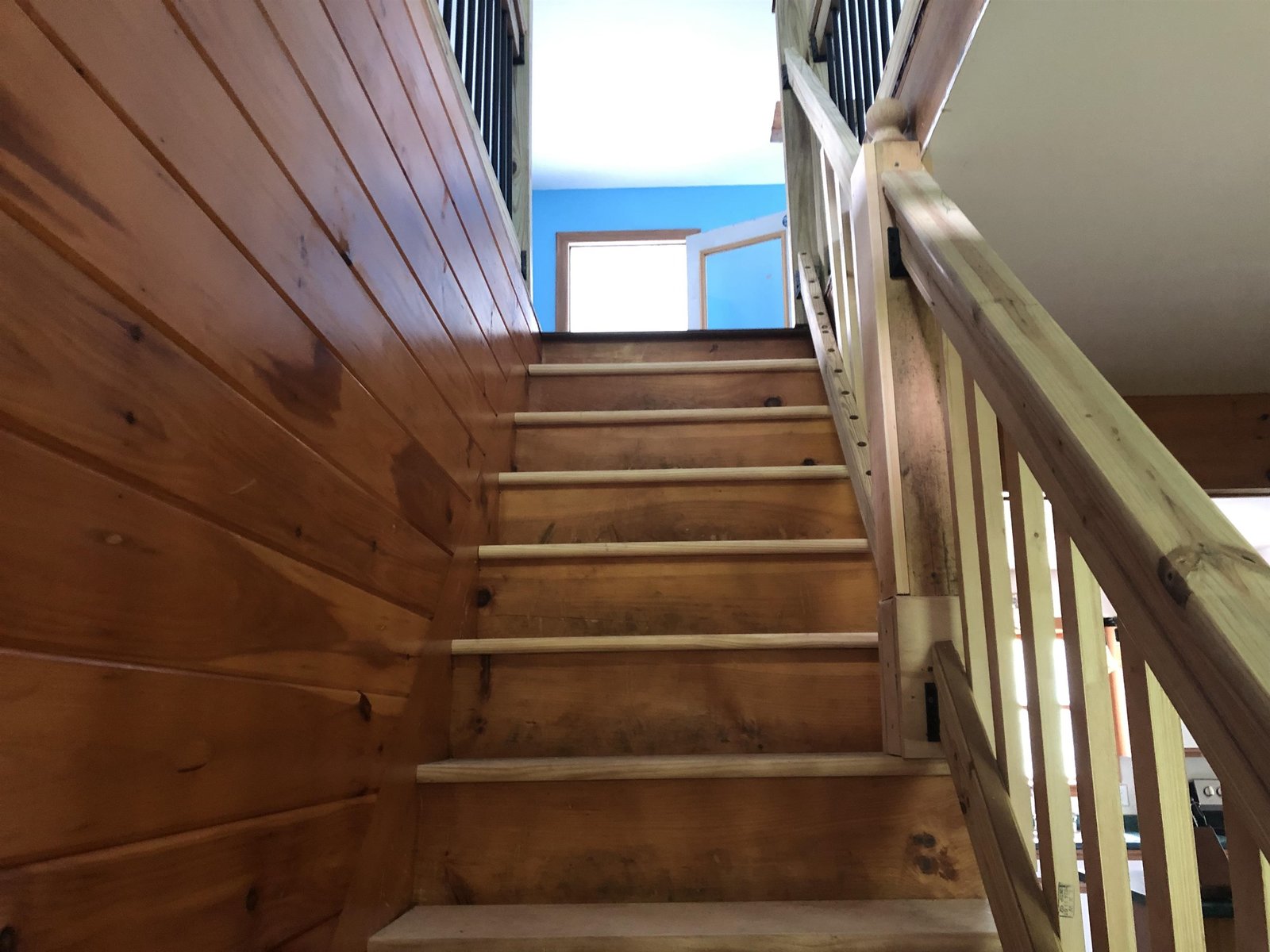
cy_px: 476
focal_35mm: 28
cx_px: 635
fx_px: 1027
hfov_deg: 63.4
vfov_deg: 49.7
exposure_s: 1/7
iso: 100
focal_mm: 4
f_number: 1.8
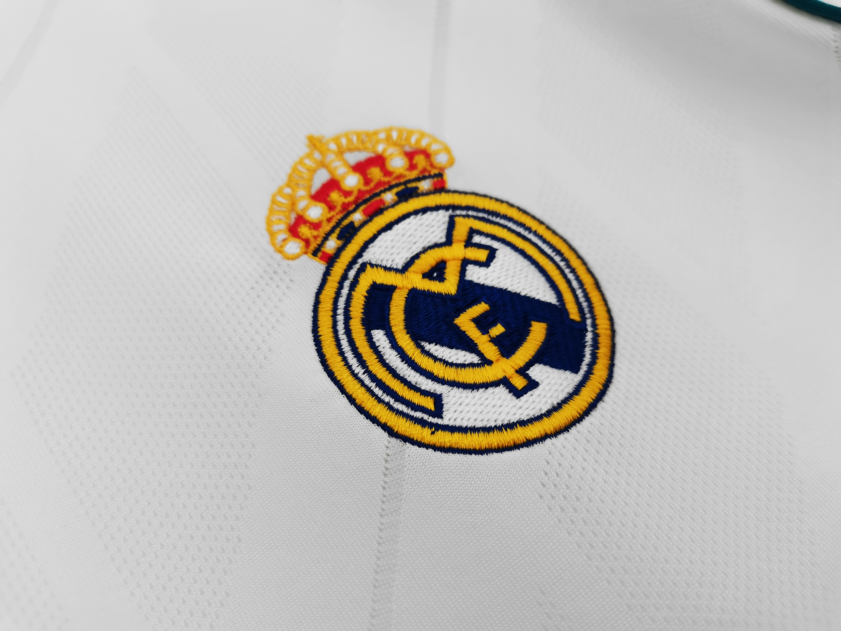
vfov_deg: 53.1
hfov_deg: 67.3
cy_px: 316
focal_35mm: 26
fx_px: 632
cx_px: 420
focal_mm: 5.58
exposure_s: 1/120
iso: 640
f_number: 1.8
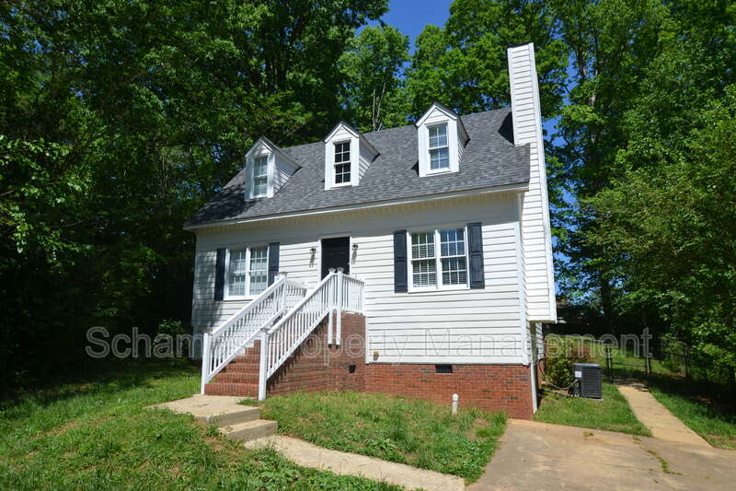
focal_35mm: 22
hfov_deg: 77.3
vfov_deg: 56.1
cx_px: 368
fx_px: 460
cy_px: 246
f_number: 8
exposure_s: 1/250
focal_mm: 15
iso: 100
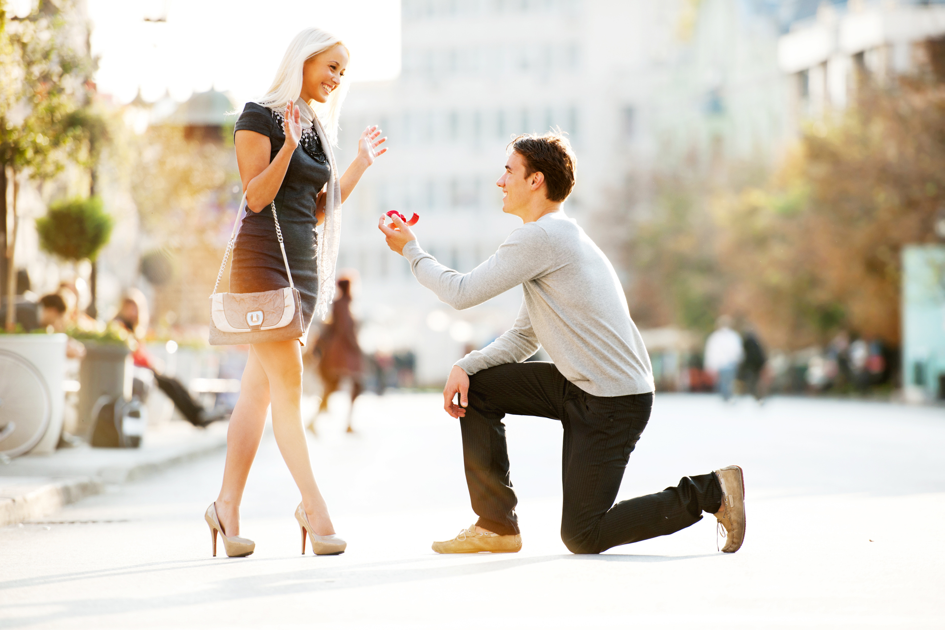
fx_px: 5250
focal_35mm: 200
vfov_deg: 6.9
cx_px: 472
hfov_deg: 10.3
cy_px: 315
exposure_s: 1/640
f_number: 2.8
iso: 200
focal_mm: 200
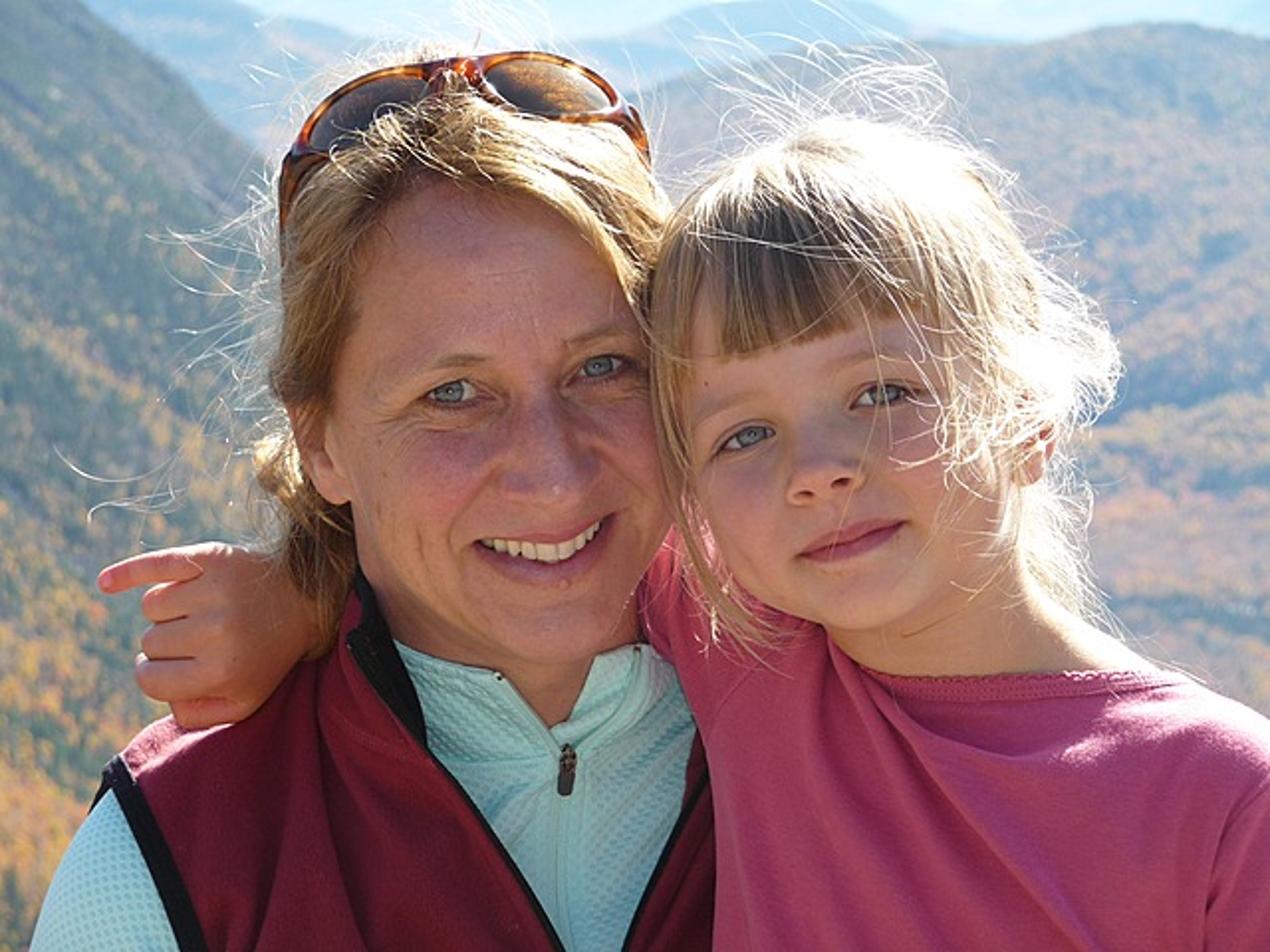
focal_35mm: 147
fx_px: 5393
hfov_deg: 13.4
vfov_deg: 10.1
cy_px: 476
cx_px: 635
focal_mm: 25.2
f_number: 4.8
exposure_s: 1/200
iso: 100
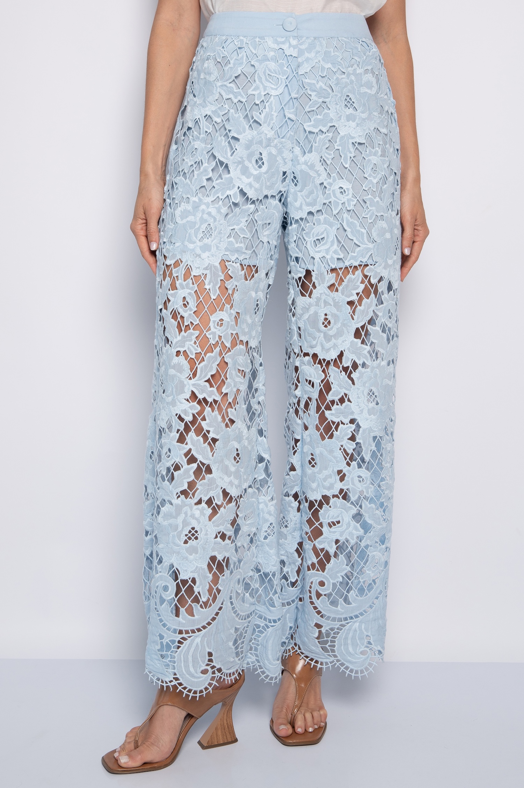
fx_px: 984
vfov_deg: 43.6
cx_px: 262
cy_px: 394
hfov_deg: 29.8
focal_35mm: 45
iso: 200
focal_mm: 45
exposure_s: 1/160
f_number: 5
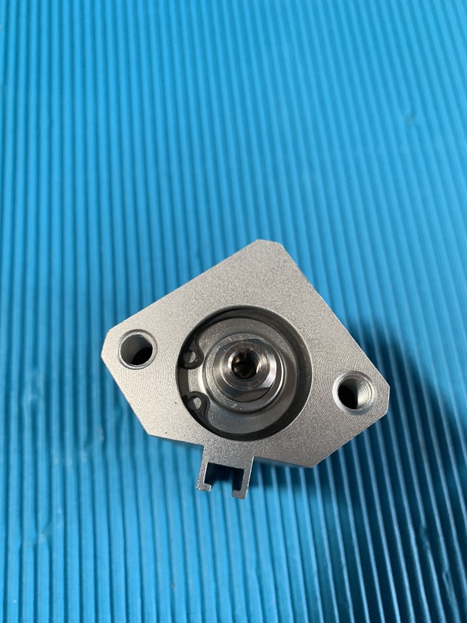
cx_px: 234
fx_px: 468
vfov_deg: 67.3
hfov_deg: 53.1
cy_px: 312
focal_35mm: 26
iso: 250
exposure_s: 1/60
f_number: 1.8
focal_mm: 4.25
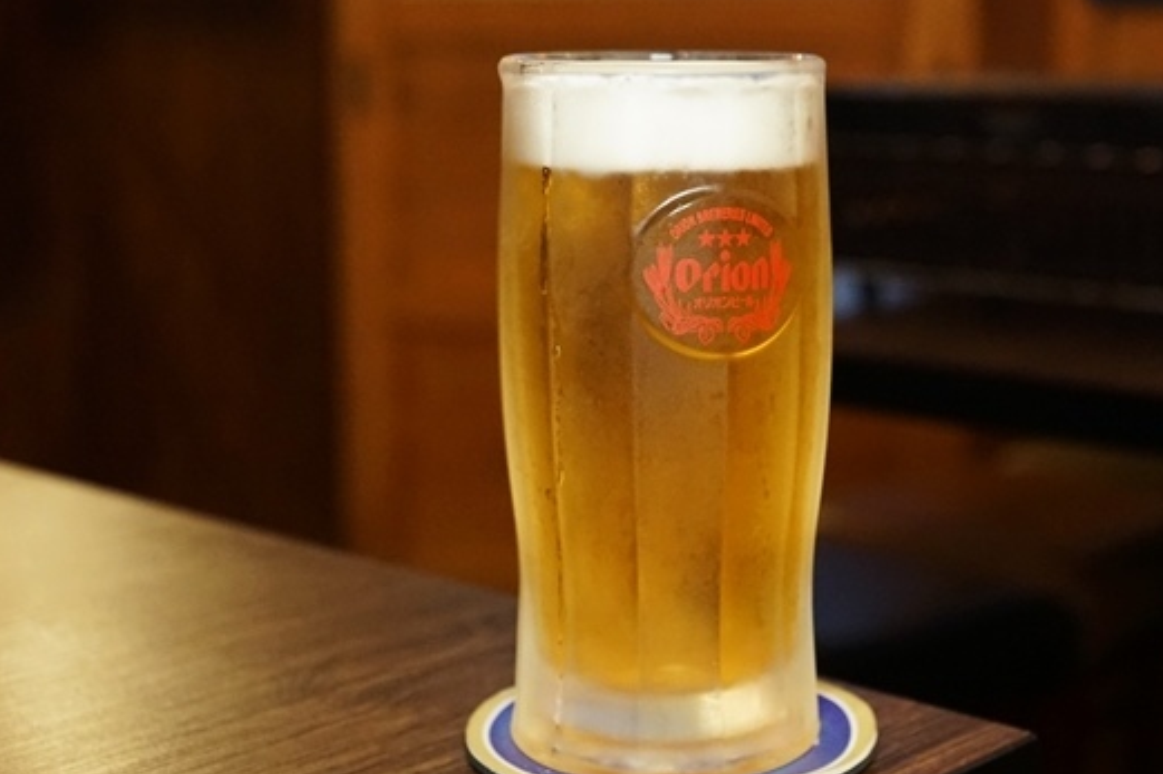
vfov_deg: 21.5
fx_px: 2034
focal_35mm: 63
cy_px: 342
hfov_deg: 31.8
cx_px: 690
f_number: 4.5
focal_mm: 41
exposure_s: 1/60
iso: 5000
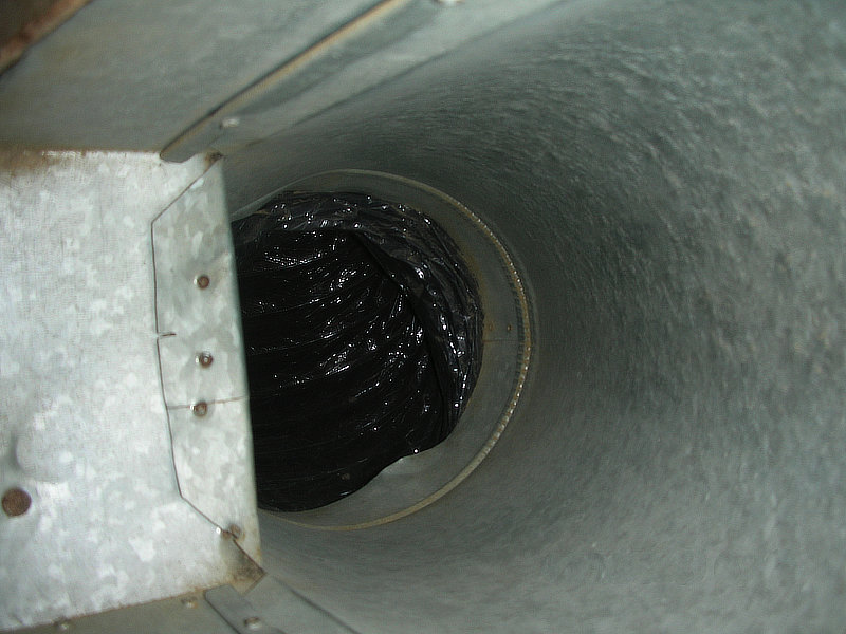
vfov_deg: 40.7
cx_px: 423
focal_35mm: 35
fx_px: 855
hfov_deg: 52.6
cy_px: 317
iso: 50
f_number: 3
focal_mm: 5.8
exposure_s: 1/60
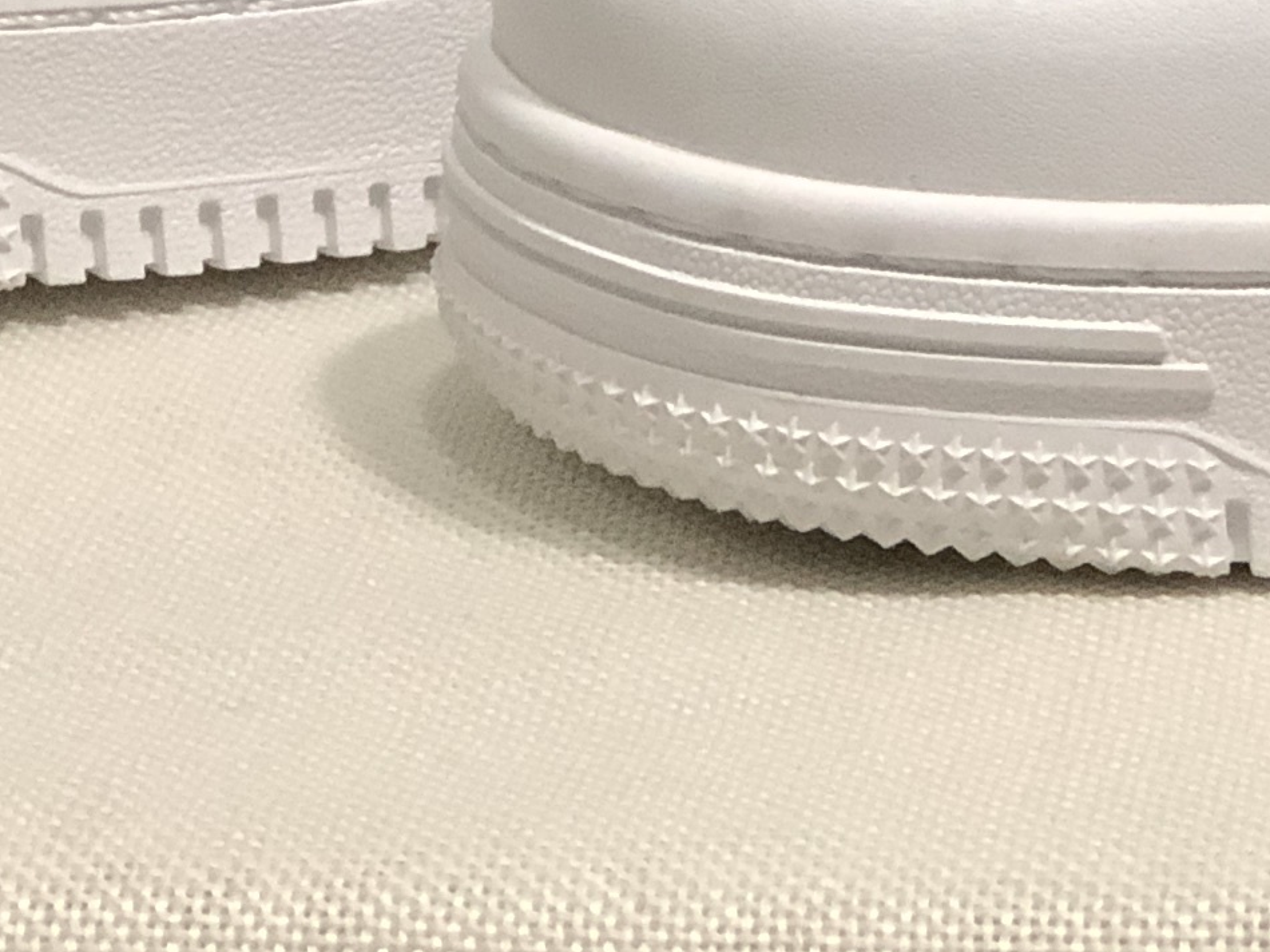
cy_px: -895
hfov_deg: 8.1
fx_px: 8876
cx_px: 1465
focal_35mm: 242
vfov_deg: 6.0
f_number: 2.8
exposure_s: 1/30
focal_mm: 6.6
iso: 64
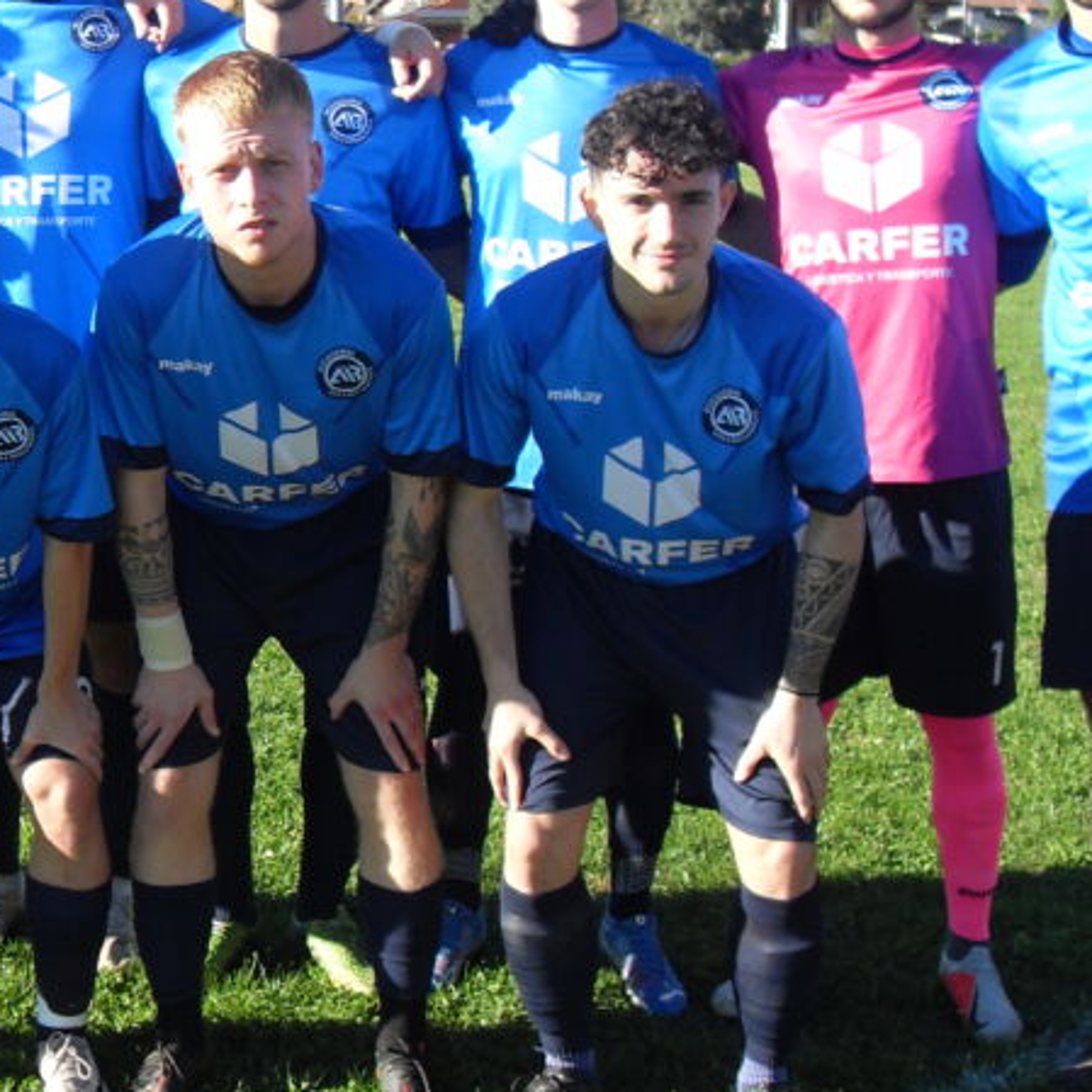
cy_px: 503
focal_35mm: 65
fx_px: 2320
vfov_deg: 26.5
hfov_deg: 26.2
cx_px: 287
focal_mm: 6.3
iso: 80
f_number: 7
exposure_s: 1/90
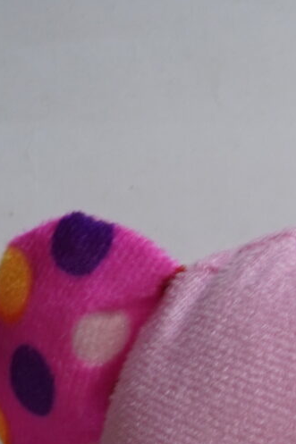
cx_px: 495
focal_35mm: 240
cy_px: 950
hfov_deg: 5.7
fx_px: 2957
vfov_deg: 8.1
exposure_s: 1/20
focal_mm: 31
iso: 320
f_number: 5.6
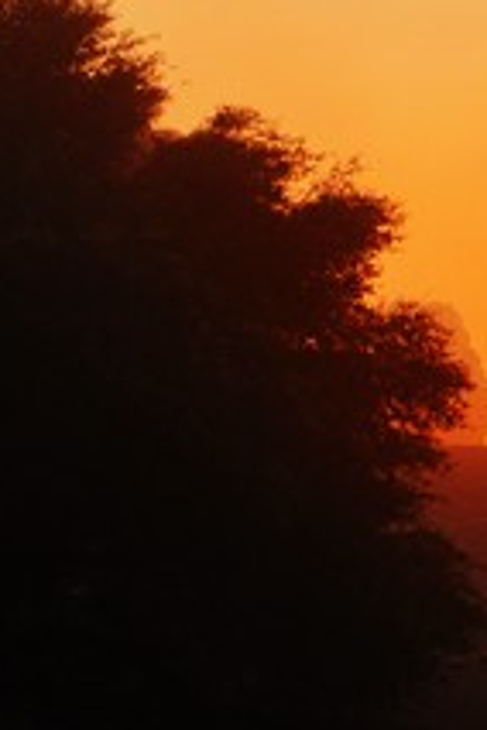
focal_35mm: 246
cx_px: 833
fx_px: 4998
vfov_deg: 8.3
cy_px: -45
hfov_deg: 5.5
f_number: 10
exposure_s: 1/160
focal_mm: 35
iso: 200
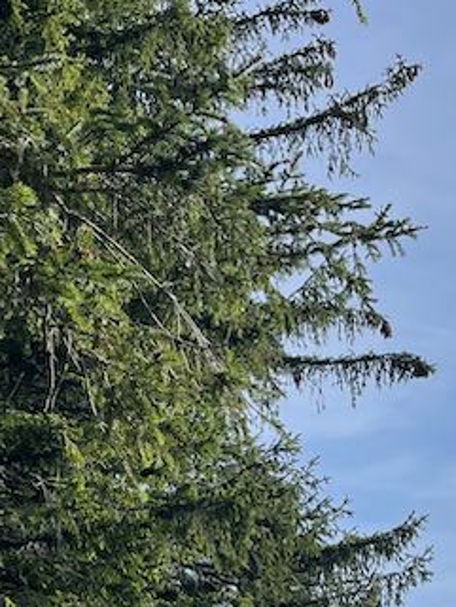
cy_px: 671
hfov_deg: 18.1
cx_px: 363
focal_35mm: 81
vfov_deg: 22.7
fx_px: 1422
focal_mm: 4.2
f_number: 1.6
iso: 32
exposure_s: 1/4651
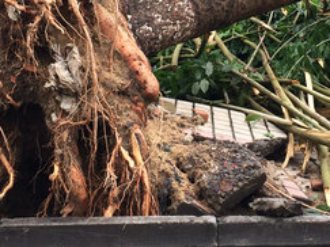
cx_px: 227
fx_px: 753
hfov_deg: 24.6
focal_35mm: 79
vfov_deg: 18.2
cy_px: 10
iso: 32
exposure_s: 1/336
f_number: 2.2
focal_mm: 4.12
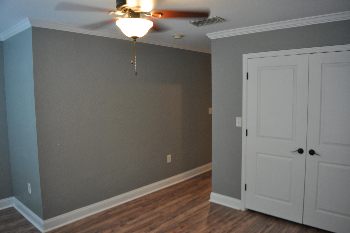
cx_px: 175
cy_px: 116
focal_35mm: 27
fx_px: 262
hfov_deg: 67.4
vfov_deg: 47.8
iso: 800
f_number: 3.5
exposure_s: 1/50
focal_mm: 18
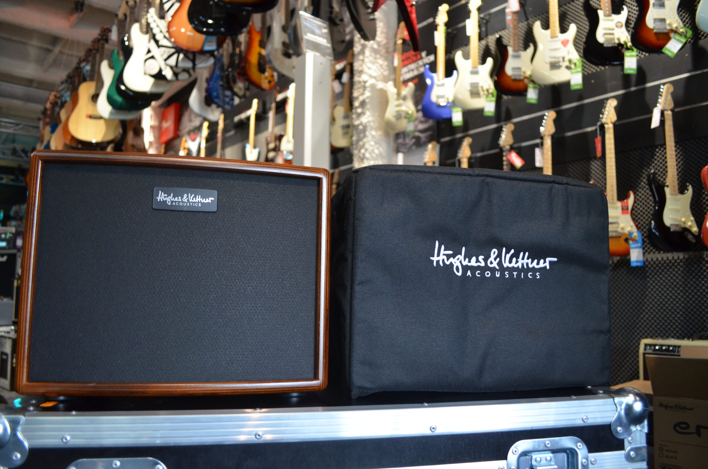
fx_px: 530
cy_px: 234
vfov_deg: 47.7
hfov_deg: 67.5
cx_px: 354
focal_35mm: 27
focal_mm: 18
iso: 800
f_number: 3.5
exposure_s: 1/50
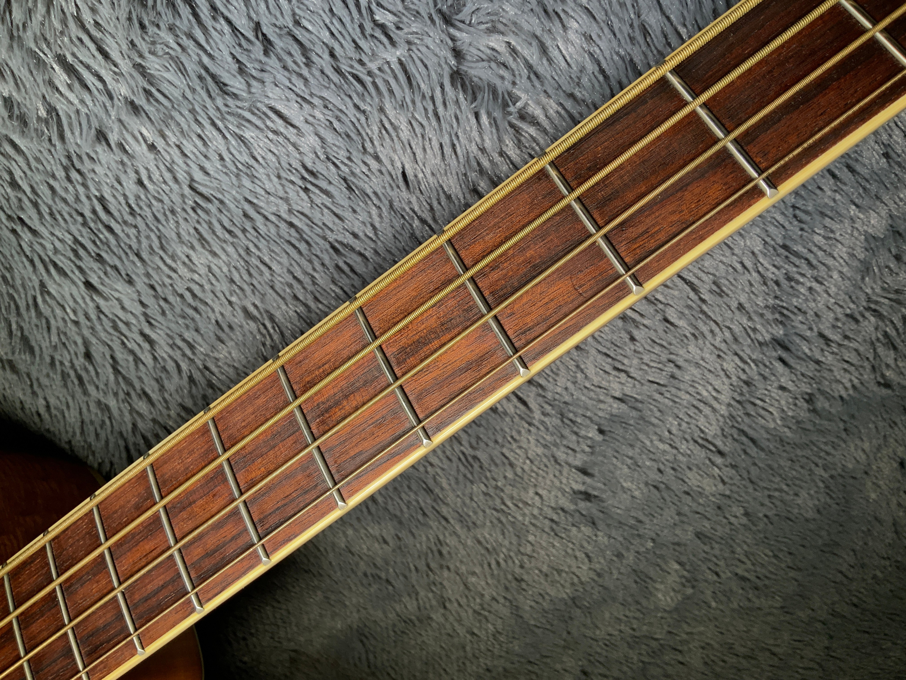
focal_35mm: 29
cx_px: 453
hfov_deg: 61.7
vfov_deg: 48.2
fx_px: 759
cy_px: 340
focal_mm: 3
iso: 16
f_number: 1.8
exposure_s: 1/150
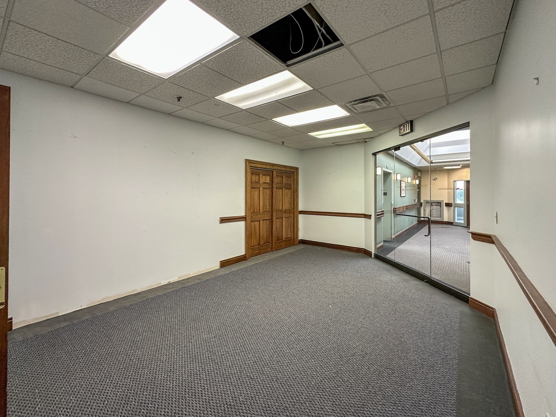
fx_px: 225
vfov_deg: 85.7
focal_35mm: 14
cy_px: 208
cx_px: 278
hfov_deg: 102.1
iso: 160
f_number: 2.2
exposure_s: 1/60
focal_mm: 2.22
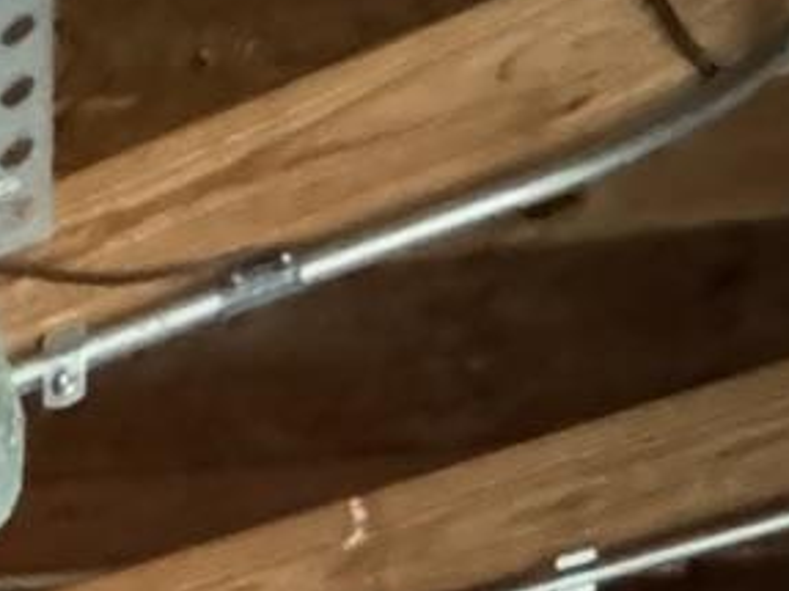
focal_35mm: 100
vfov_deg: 9.8
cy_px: 1935
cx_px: -1858
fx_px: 2278
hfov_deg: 10.1
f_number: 2.2
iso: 1250
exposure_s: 1/40
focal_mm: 2.22
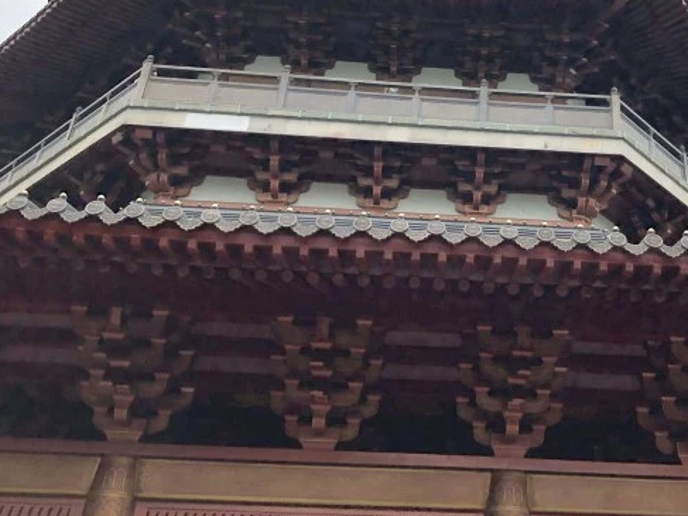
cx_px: 479
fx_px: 914
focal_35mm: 46
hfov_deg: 40.5
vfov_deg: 31.4
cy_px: 204
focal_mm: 4
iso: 20
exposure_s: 1/1171
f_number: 1.8
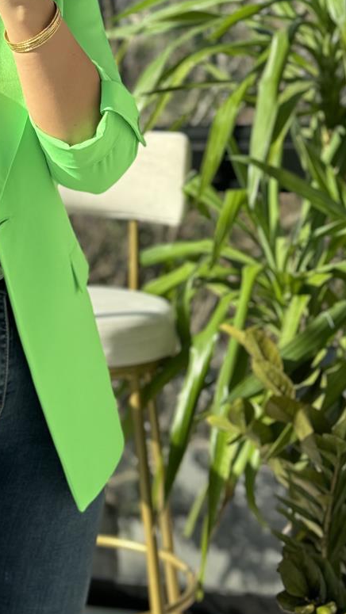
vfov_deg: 23.3
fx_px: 1468
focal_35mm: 90
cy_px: 124
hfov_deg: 13.2
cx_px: -18
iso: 64
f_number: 1.78
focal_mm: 6.86
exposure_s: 1/995
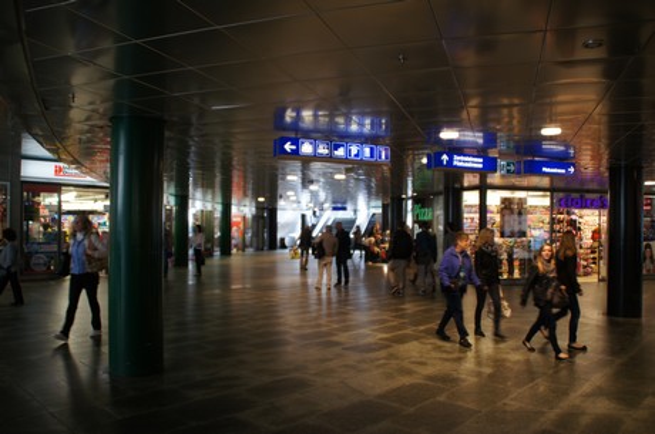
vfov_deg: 47.8
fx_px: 490
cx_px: 328
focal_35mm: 27
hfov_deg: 67.5
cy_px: 217
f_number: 3.5
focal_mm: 18
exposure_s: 1/30
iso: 250
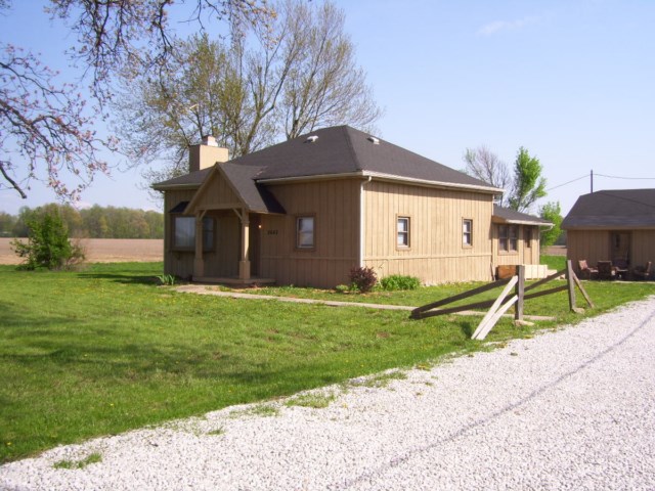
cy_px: 246
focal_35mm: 36
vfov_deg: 39.7
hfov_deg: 51.4
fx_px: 681
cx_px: 328
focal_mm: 6
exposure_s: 1/500
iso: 80
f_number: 4.8
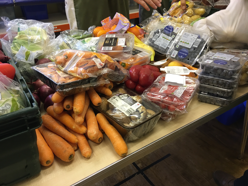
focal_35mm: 29
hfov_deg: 61.7
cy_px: 93
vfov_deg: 48.2
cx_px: 124
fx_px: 208
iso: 50
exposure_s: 1/17
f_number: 2.2
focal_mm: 4.15
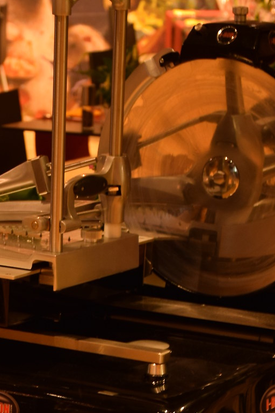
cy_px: 474
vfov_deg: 11.4
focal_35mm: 178
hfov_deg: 7.7
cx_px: 31
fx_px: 2041
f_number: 4.5
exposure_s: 1/8
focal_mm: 38
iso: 200
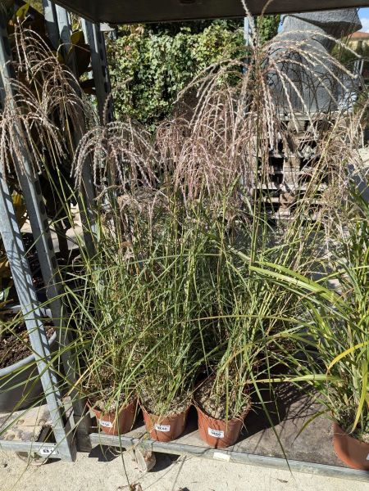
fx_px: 341
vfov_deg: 71.6
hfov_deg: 56.8
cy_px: 246
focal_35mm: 24
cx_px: 184
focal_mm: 6.81
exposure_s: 1/1433
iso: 42
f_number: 1.85
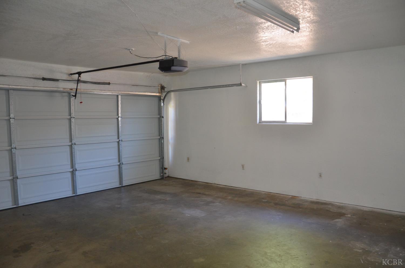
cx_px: 202
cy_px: 134
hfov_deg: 67.5
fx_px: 303
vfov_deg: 47.7
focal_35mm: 27
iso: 800
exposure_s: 1/60
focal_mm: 18
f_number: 3.5
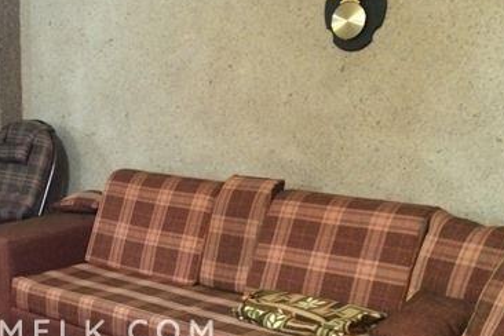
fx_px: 924
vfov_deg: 20.0
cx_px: 39
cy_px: 329
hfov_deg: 29.1
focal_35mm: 66
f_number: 2.2
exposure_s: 1/15
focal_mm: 4.15
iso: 320
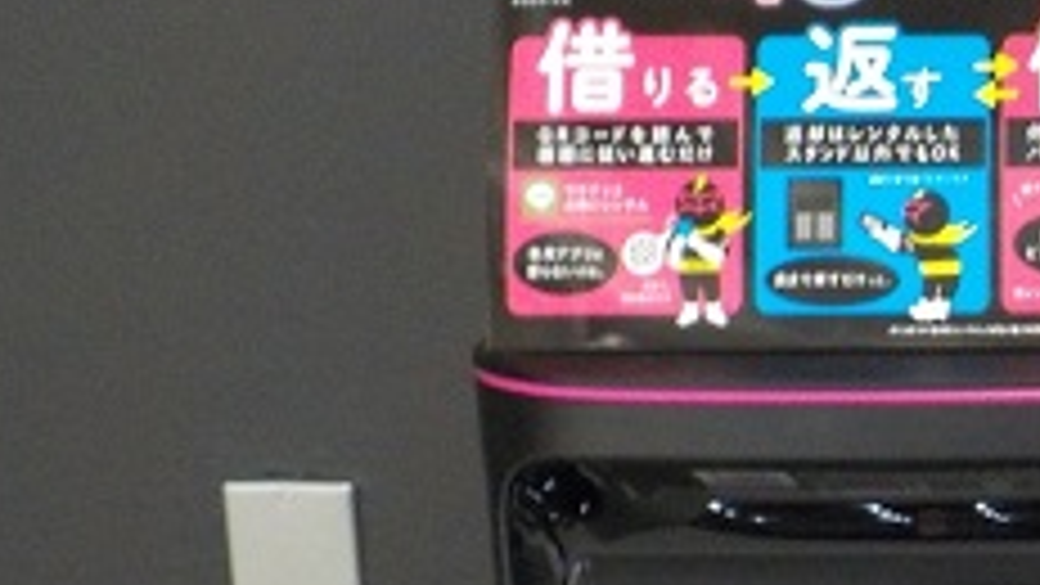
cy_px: 590
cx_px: 1256
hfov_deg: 22.9
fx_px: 2344
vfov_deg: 14.0
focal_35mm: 85
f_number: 3.3
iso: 400
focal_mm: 4.1
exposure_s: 1/10
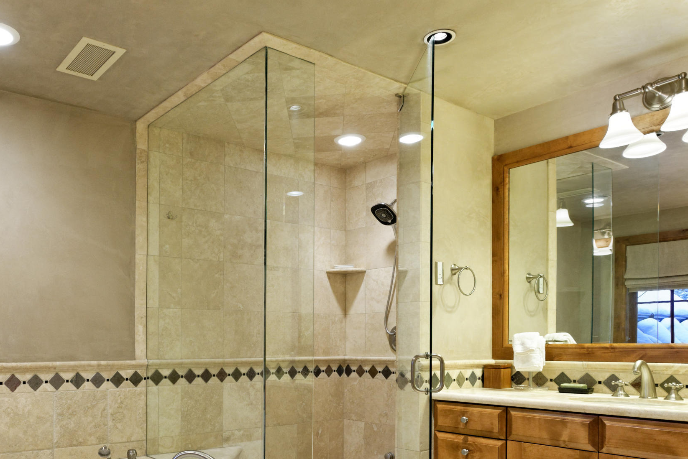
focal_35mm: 31
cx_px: 205
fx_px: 593
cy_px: 339
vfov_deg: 41.2
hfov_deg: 58.2
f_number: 6.3
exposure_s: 1/200
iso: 1000
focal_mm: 17
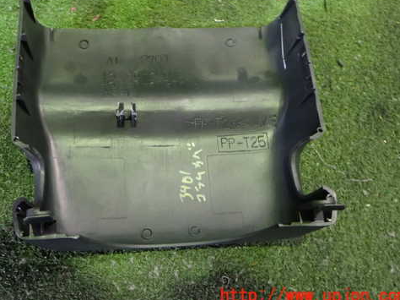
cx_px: 158
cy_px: 117
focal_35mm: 38
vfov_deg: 37.5
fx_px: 439
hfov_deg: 48.7
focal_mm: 5.4
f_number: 2.3
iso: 800
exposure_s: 1/30
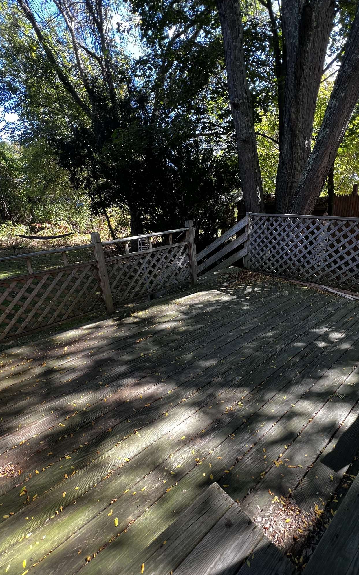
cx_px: 194
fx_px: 250
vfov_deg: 97.8
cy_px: 285
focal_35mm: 16
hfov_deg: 71.1
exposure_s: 1/99
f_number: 1.8
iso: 50
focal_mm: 1.57
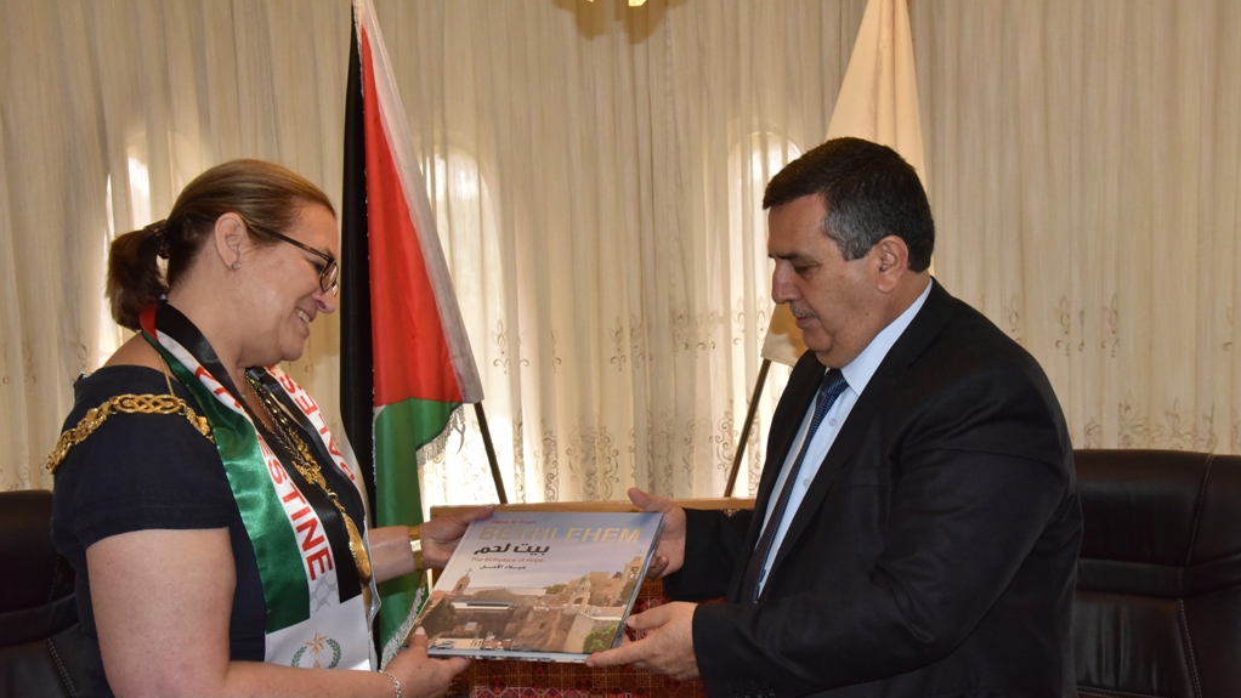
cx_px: 620
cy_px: 402
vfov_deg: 28.3
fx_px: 1382
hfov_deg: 48.4
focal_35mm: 42
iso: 3200
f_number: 13
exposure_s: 1/250
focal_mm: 40
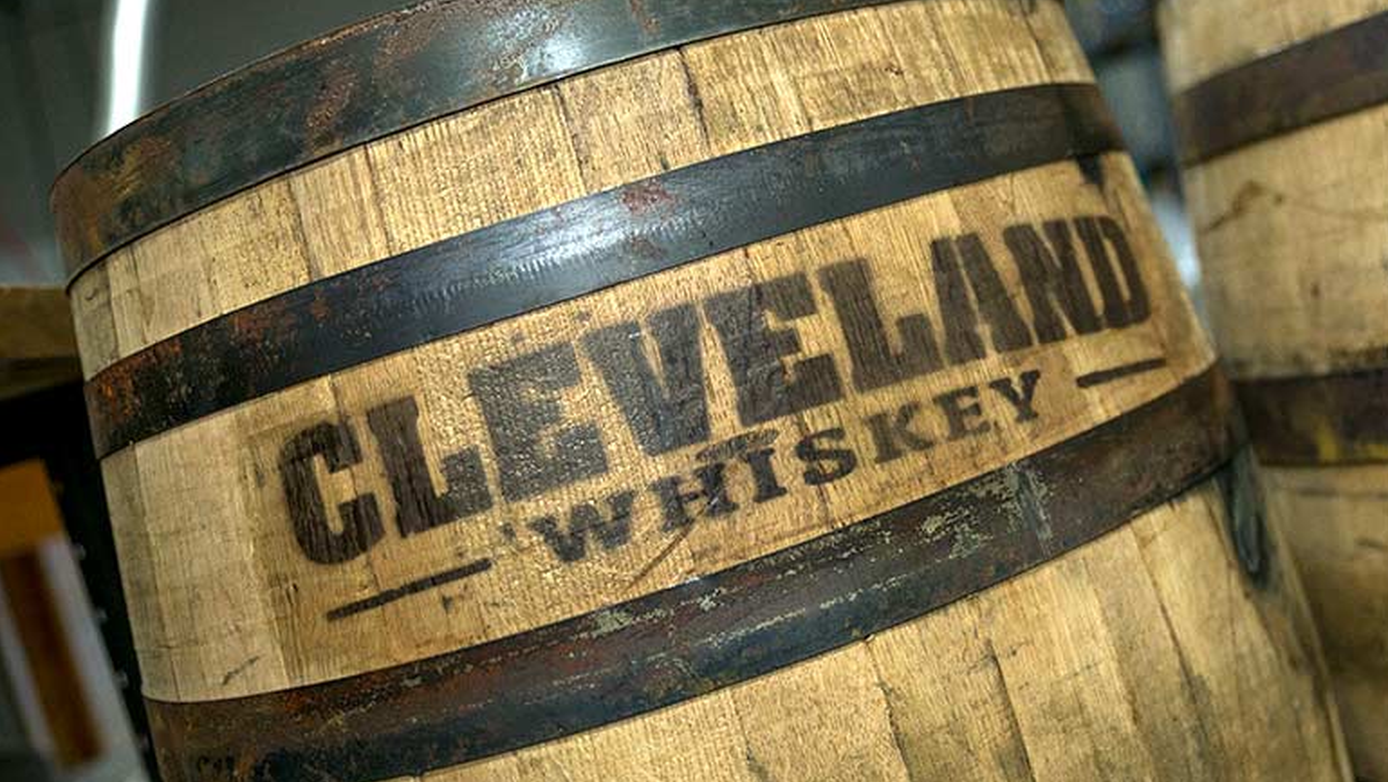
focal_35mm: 38
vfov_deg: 31.2
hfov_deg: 52.8
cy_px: 362
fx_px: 1399
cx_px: 696
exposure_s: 1/180
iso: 800
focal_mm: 36
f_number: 2.8
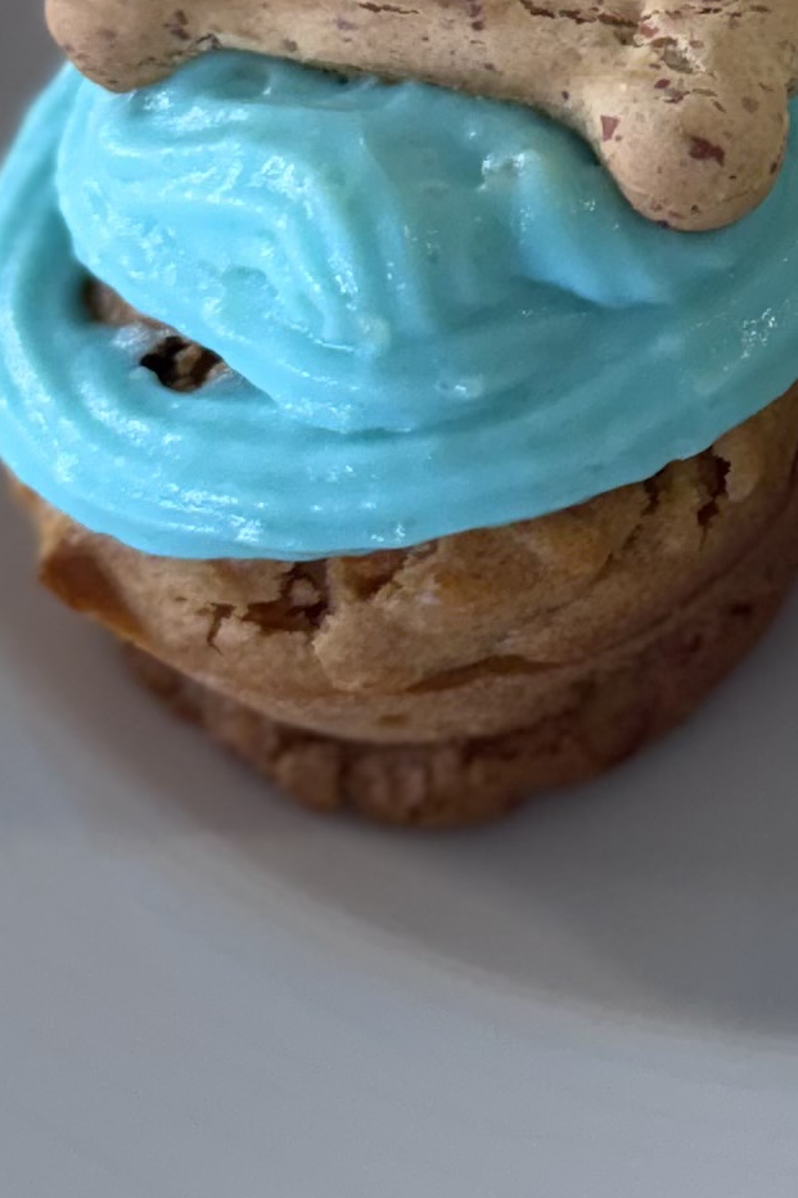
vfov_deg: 18.5
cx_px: 1137
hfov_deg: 12.2
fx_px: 3592
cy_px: 30
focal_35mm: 108
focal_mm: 6.76
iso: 160
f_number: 1.78
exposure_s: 1/100
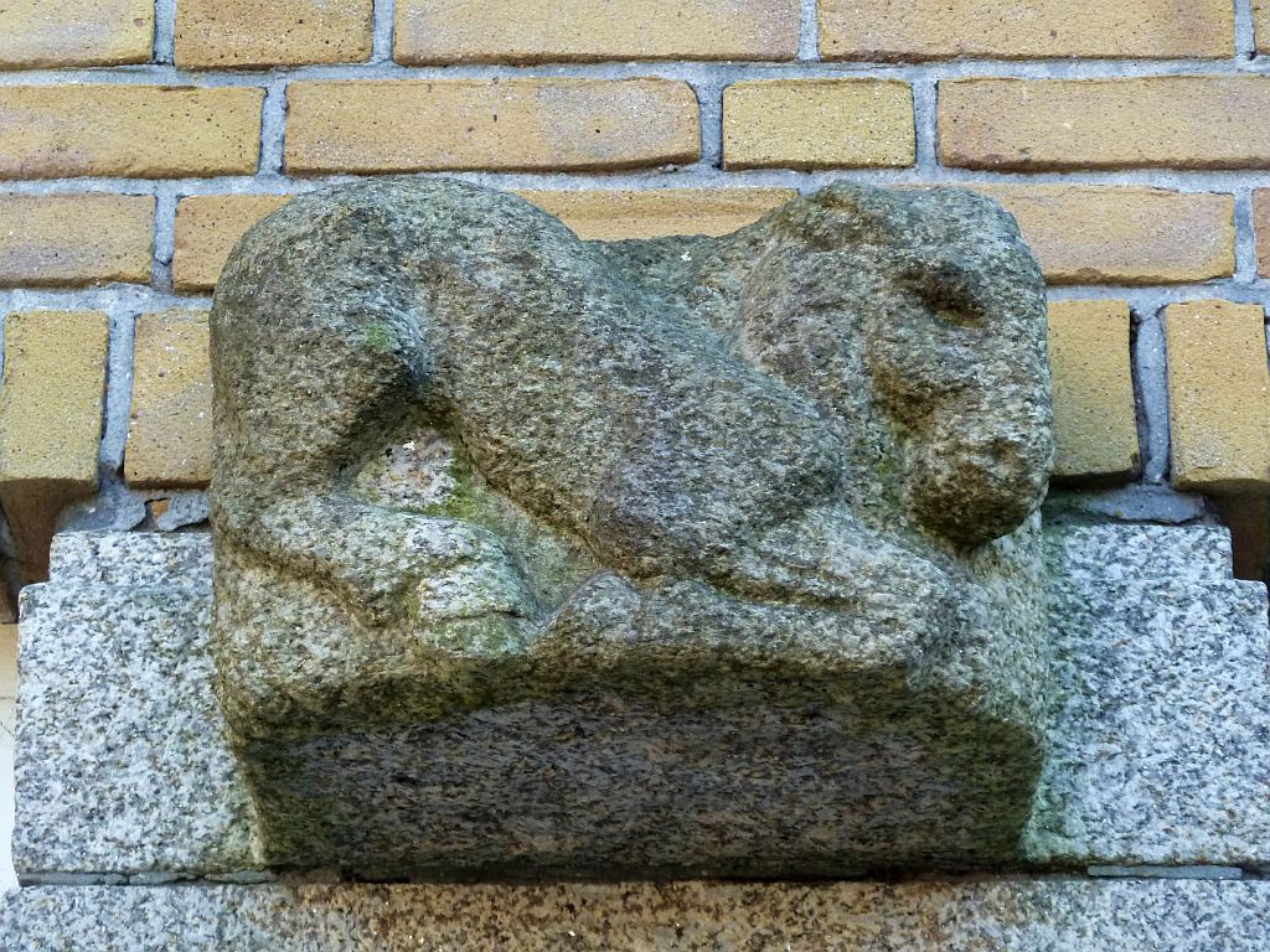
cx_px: 635
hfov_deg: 11.7
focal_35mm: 169
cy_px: 476
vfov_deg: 8.8
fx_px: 6200
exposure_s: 1/60
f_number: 4.5
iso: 250
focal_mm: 27.8
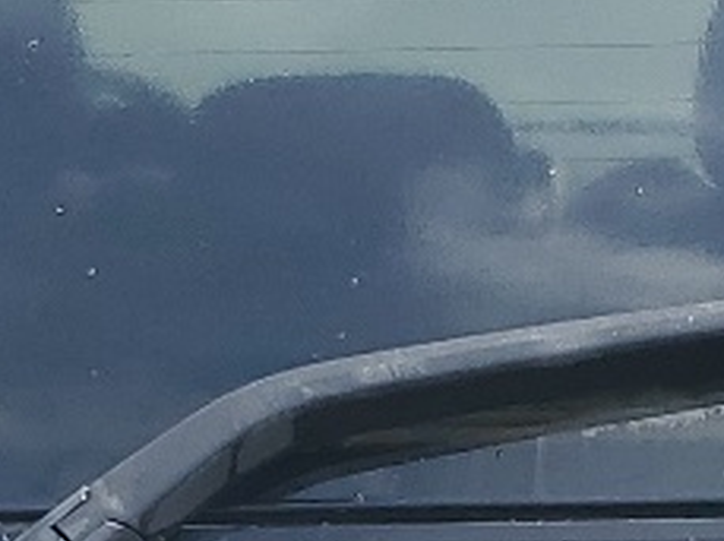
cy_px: 899
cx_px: 341
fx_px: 3801
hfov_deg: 10.9
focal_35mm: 182
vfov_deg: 7.9
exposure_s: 1/2500
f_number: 1.5
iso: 50
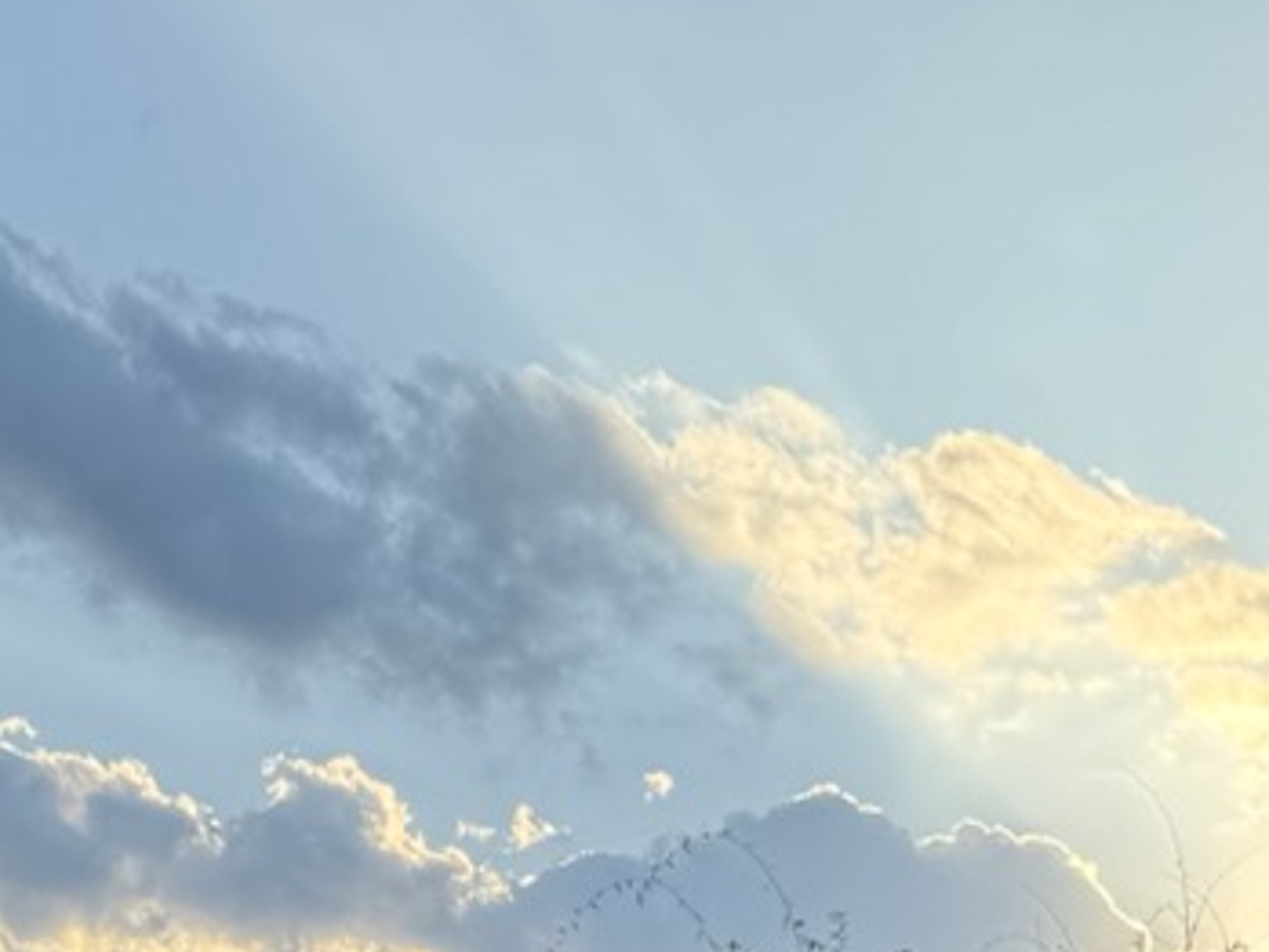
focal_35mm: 88
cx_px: 811
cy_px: 1577
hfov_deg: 22.2
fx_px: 3227
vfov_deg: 15.1
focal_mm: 6.76
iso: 80
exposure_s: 1/1980
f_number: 1.78
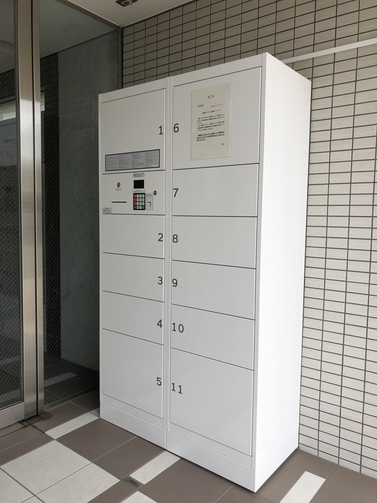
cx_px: 188
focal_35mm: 28
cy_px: 252
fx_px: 407
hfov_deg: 49.7
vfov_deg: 63.4
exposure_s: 1/750
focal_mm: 4
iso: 20
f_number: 1.8
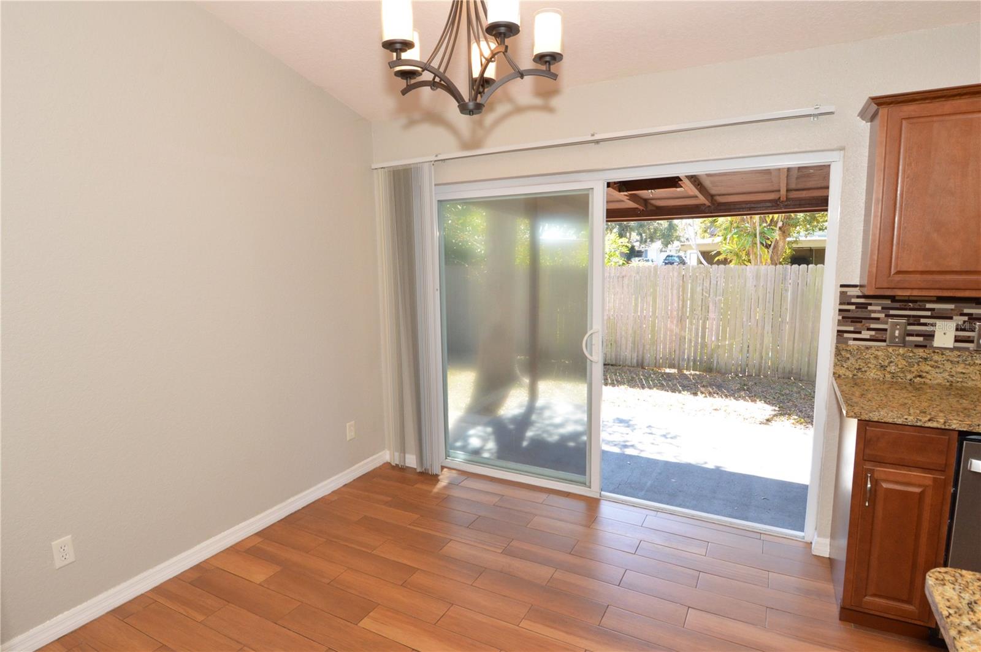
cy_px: 326
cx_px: 490
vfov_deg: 67.3
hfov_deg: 90.1
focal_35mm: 18
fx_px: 490
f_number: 9
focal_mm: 12
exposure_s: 1/80
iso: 800
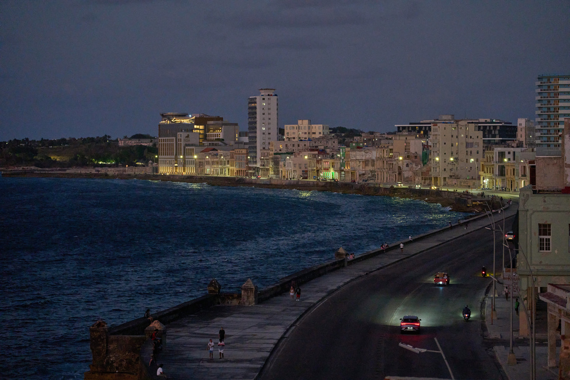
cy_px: 190
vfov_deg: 13.8
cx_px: 285
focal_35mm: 99
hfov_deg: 20.6
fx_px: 1567
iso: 6400
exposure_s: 1/200
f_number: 2.8
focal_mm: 99
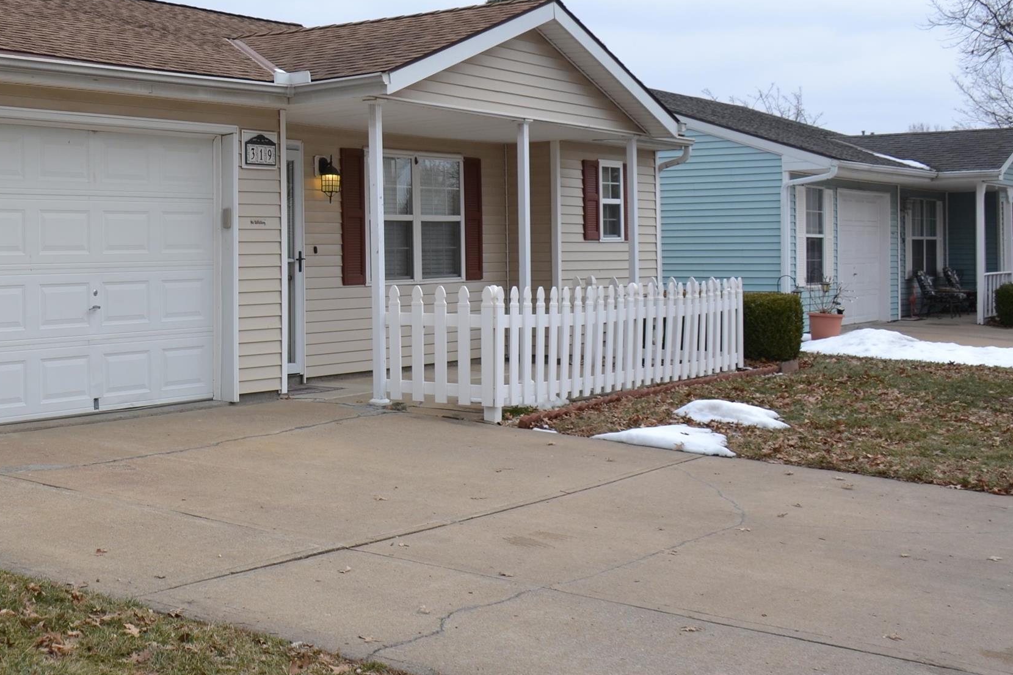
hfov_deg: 36.8
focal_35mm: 50
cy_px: 237
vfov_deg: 26.9
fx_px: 1407
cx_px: 80
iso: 100
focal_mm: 18
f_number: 8
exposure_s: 1/250
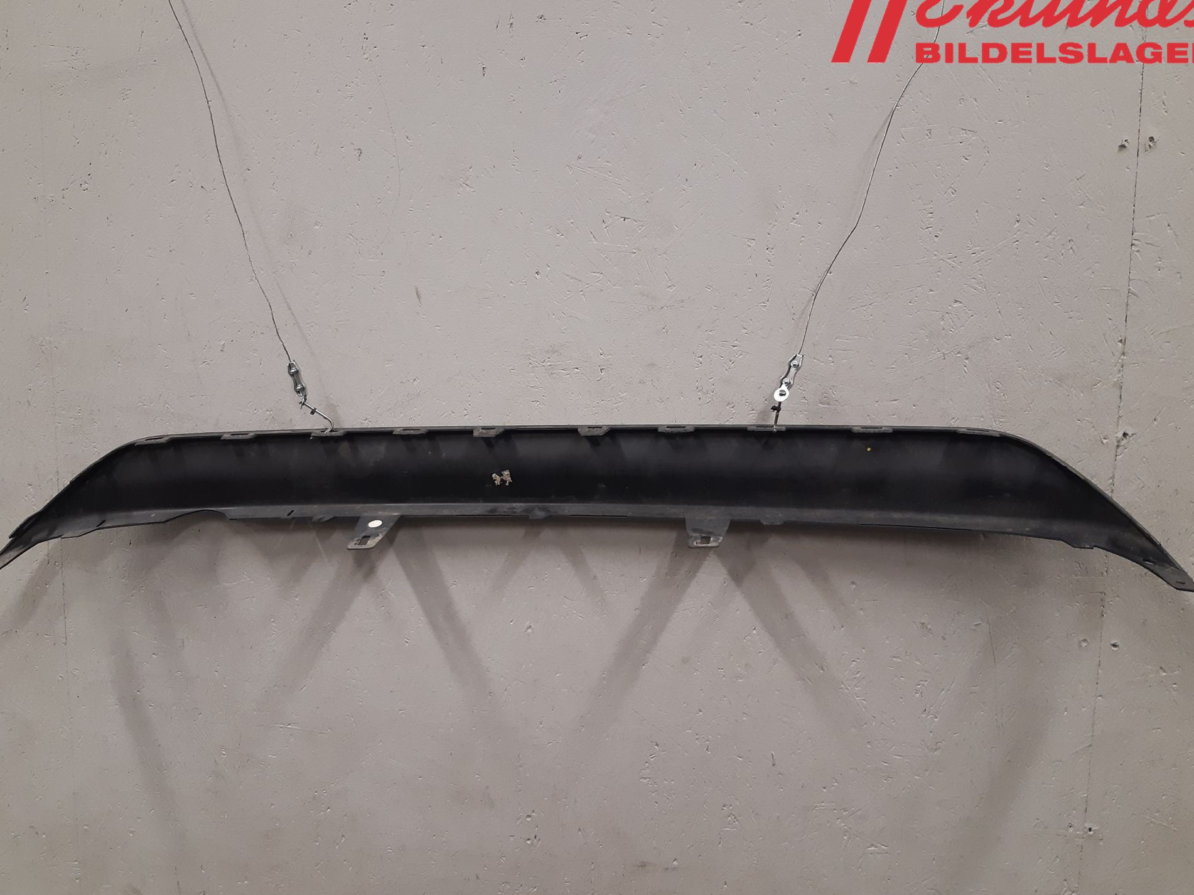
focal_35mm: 28
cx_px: 574
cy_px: 439
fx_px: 966
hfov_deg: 63.4
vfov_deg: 49.7
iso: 125
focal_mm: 3.93
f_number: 1.7
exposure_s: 1/50
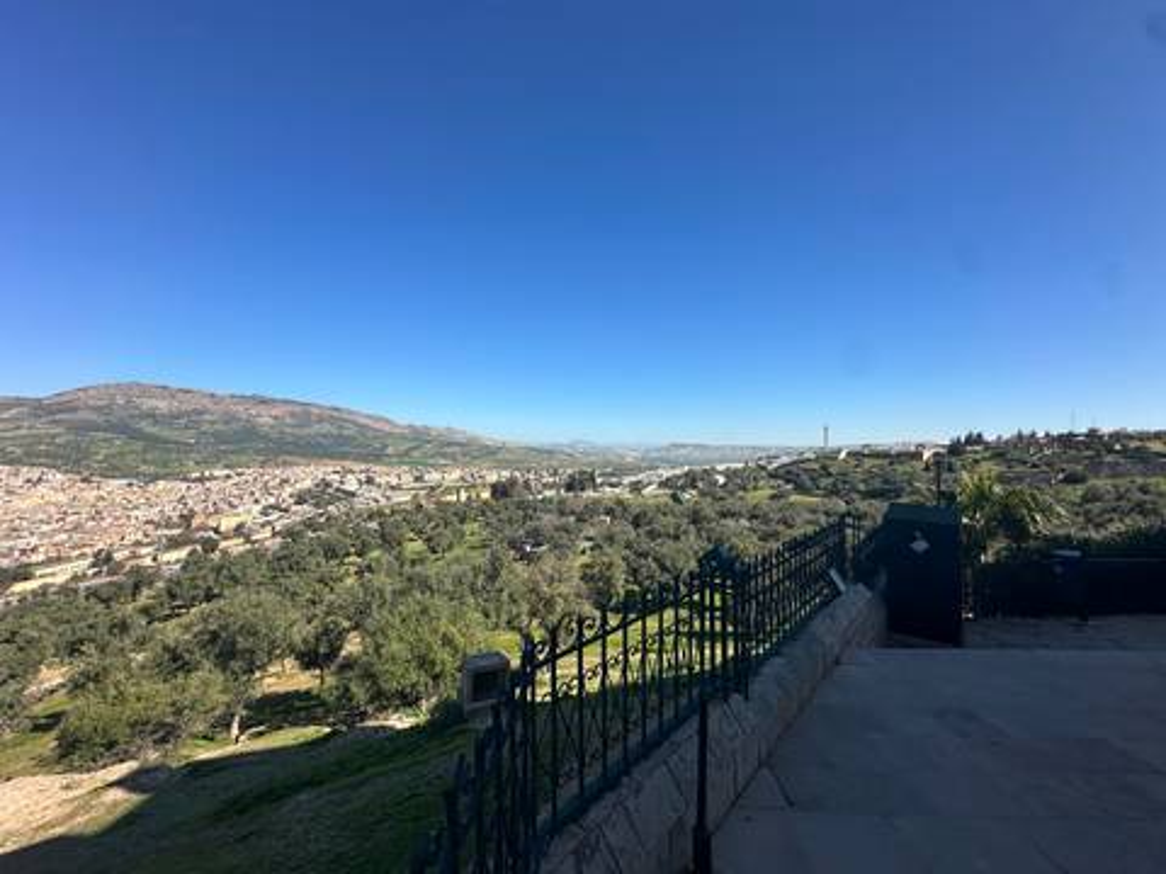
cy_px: 437
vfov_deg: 85.7
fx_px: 472
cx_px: 583
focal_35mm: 14
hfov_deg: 102.1
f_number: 2.2
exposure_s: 1/1887
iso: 50
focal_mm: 2.22
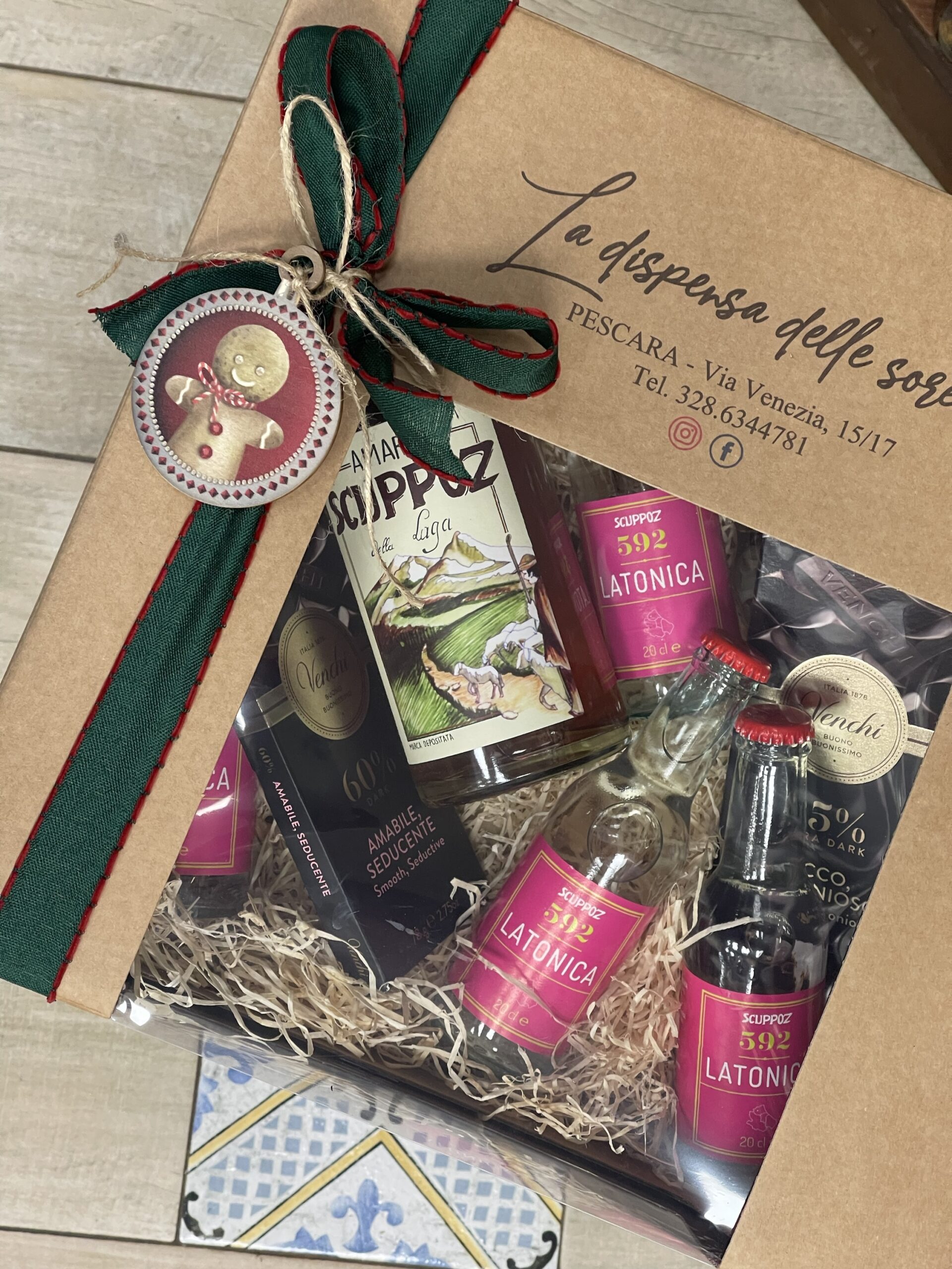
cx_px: 476
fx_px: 2347
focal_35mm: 64
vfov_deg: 30.3
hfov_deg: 22.9
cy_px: 634
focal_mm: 7.5
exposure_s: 1/50
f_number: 2.2
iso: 160
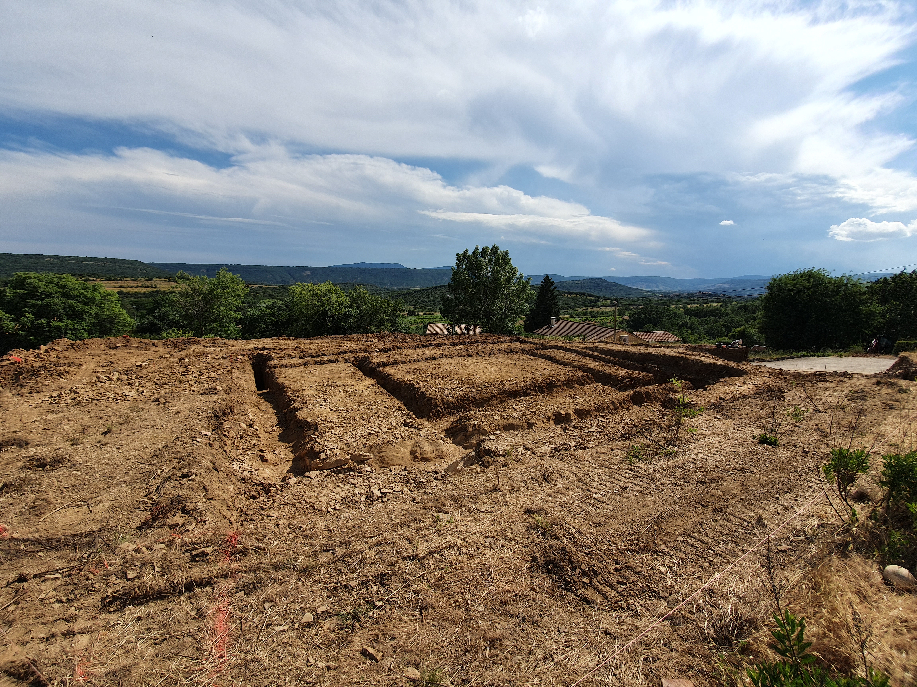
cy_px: 344
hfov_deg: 106.2
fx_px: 344
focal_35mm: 13
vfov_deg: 89.9
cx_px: 458
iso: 50
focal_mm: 1.8
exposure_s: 1/1688
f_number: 2.2
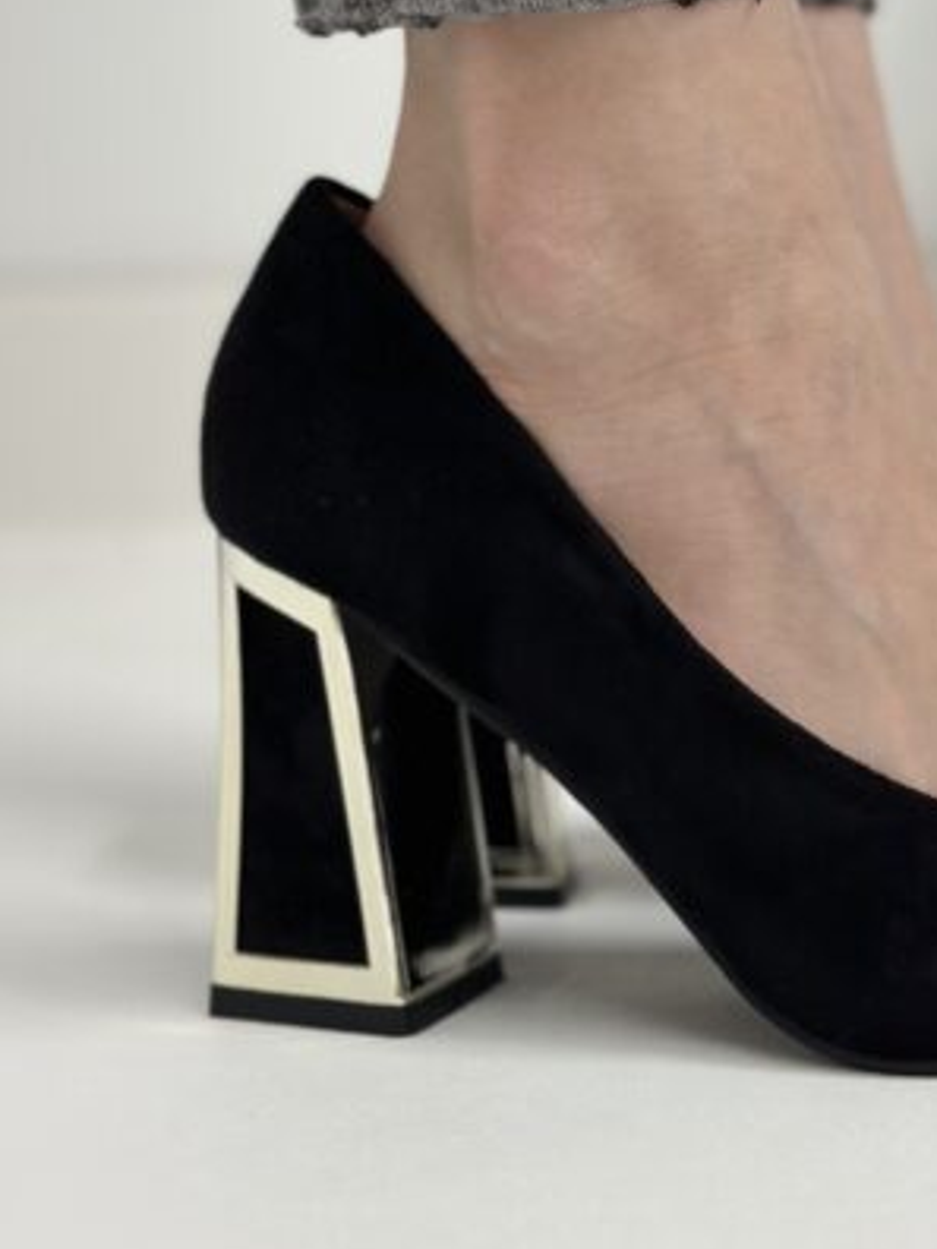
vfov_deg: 20.0
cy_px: 214
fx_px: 3501
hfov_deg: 15.1
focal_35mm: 97
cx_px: 842
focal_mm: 6.86
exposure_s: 1/100
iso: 160
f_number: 1.78
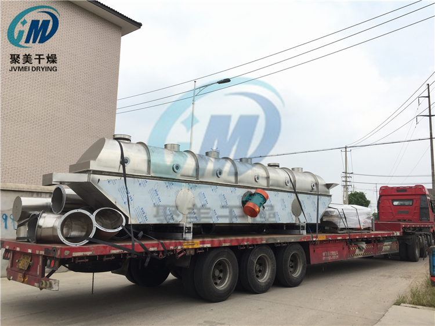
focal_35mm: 29
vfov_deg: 48.2
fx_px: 364
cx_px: 218
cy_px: 163
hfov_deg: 61.7
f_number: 2.2
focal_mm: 4.15
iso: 32
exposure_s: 1/1464
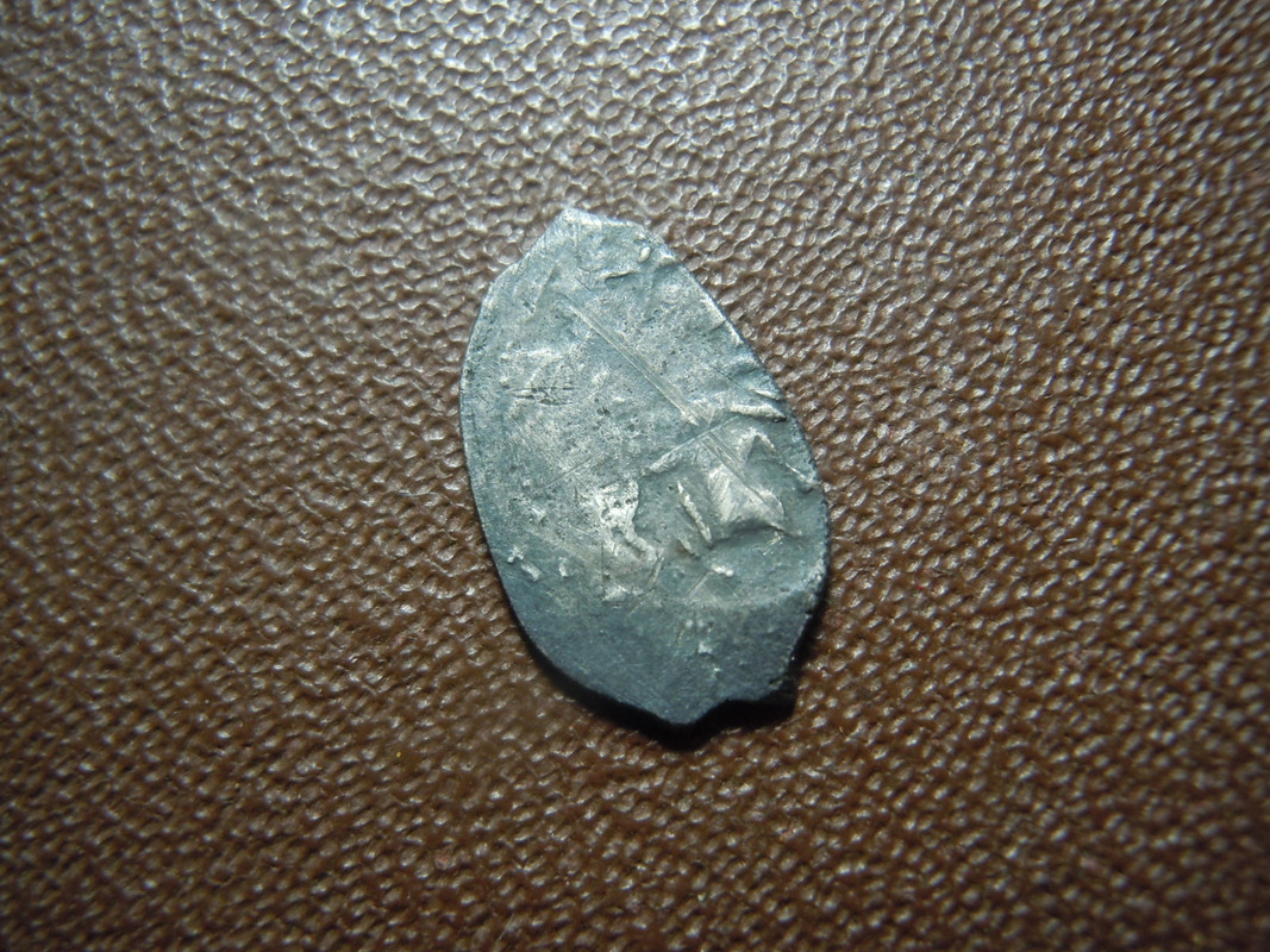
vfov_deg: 42.9
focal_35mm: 33
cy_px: 476
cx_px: 635
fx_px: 1211
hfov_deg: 55.4
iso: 320
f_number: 4
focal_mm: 5.9
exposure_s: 1/60
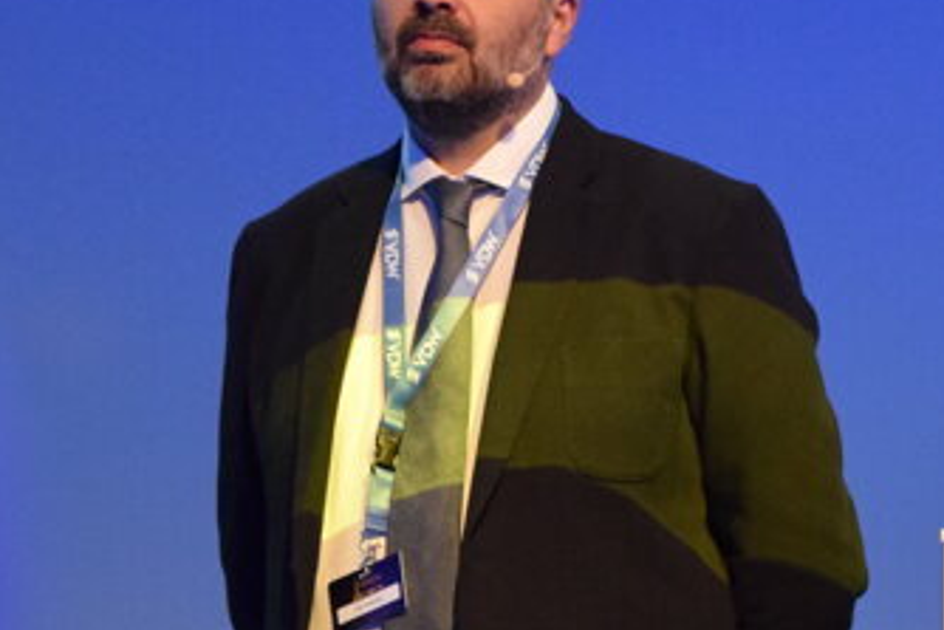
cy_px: 185
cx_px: 851
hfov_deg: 7.1
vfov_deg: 4.7
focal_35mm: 291
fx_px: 7641
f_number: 5.3
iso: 3600
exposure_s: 1/60
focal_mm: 75
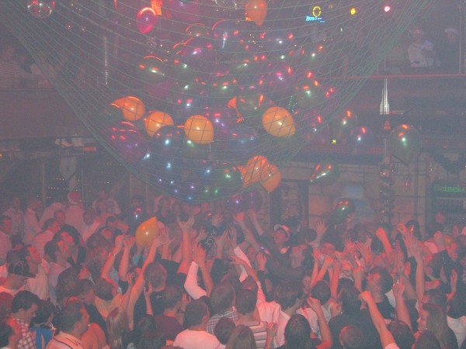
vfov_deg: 25.7
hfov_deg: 33.8
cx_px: 233
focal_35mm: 57
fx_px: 767
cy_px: 174
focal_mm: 11.8
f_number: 3.6
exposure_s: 1/60
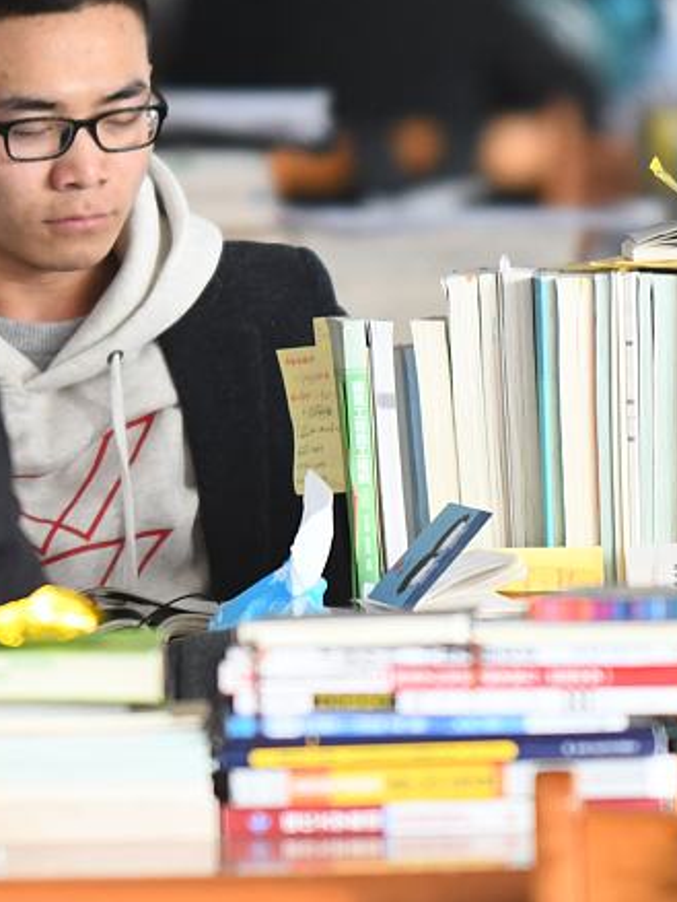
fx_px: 20580
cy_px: 152
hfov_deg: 1.9
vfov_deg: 2.5
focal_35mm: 790
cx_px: 189
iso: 800
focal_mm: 200
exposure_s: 1/400
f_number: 2.8
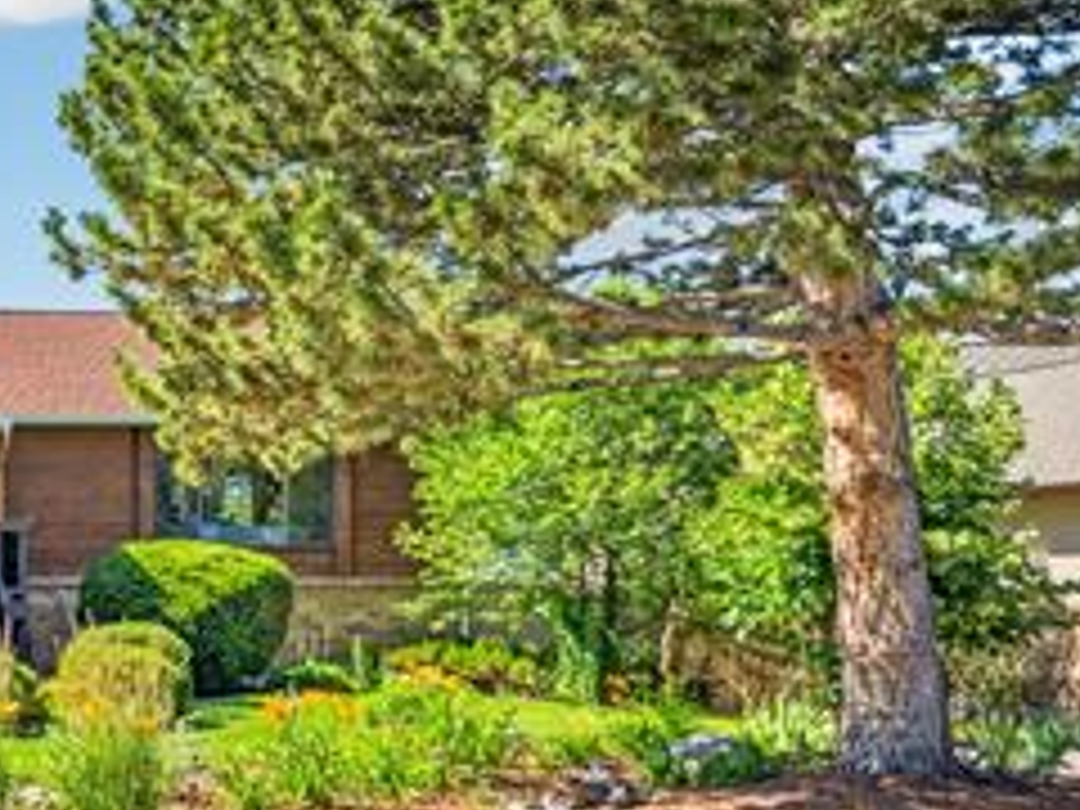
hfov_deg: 26.9
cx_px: -202
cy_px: 148
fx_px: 1997
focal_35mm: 64
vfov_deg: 22.6
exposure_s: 1/100
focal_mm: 25
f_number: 9
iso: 100
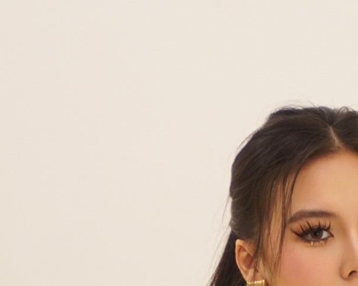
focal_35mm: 197
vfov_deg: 7.3
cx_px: 337
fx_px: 2088
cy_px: 712
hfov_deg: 9.7
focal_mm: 28
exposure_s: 1/13
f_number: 4.5
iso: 400
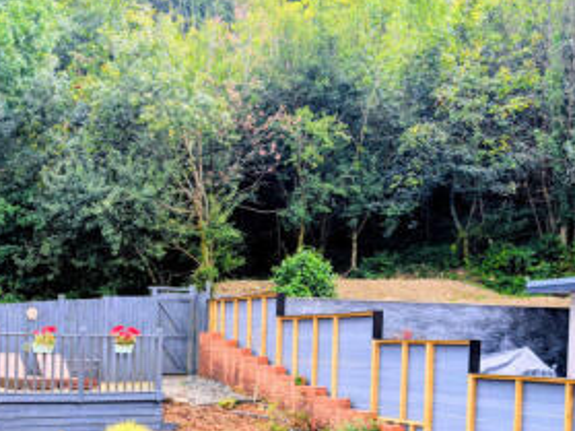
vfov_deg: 28.0
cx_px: 190
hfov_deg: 37.8
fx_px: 830
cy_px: 391
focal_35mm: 50
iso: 17
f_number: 1.68
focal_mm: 6.9
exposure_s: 1/298
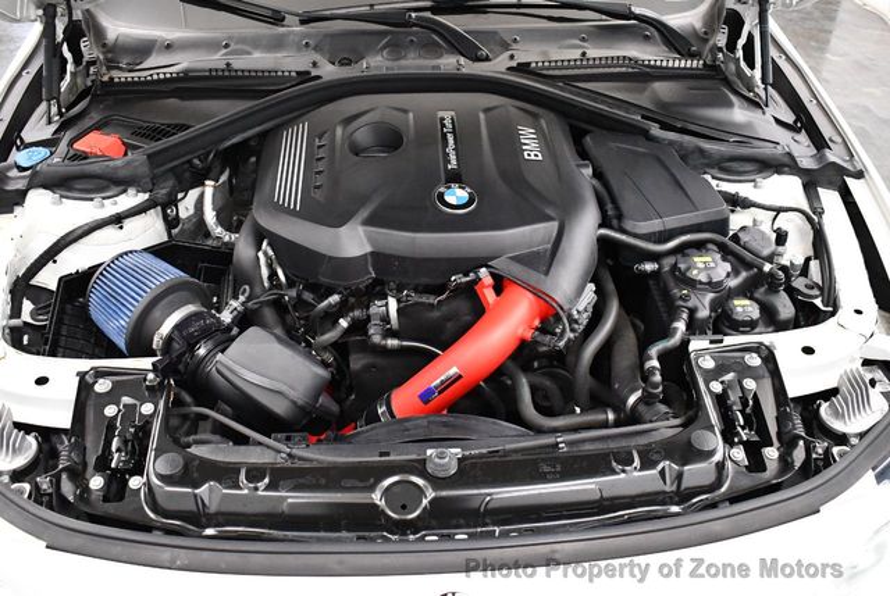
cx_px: 445
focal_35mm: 36
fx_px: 891
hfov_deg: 53.1
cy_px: 298
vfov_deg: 37.0
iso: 2800
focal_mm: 18
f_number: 3.5
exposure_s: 1/125
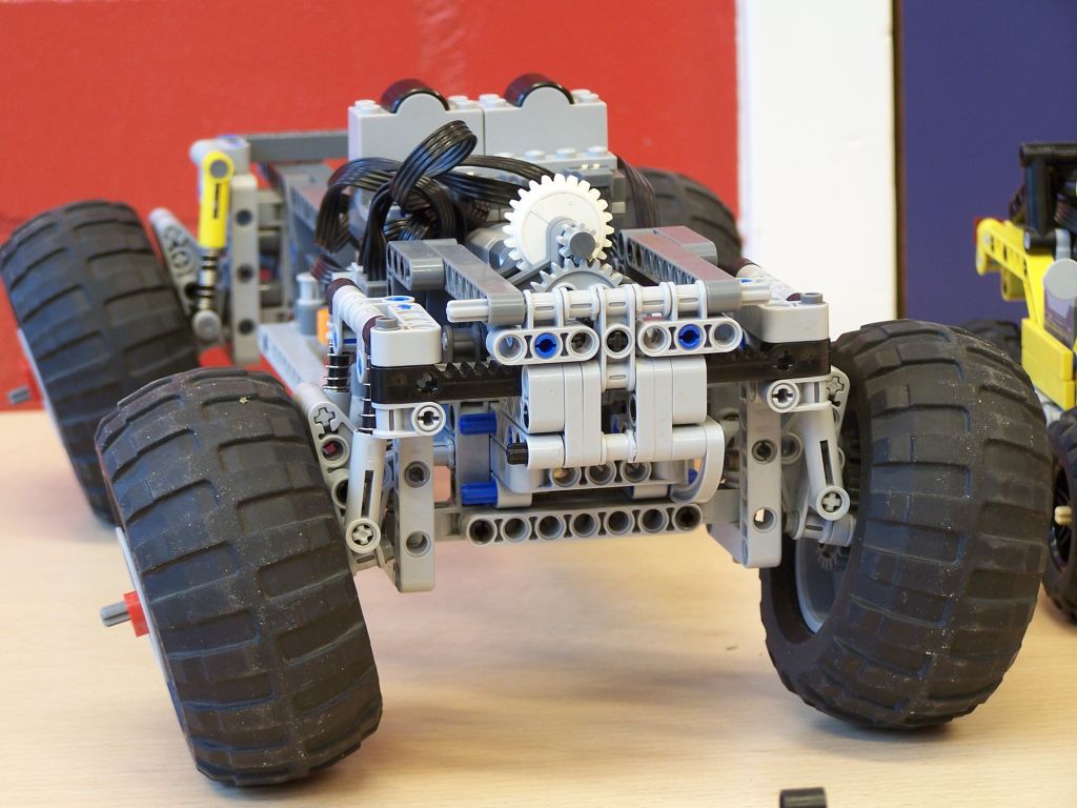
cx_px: 538
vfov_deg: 12.7
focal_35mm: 117
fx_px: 3640
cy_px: 404
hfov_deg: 16.8
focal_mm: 19.4
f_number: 3.2
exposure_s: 1/8
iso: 80
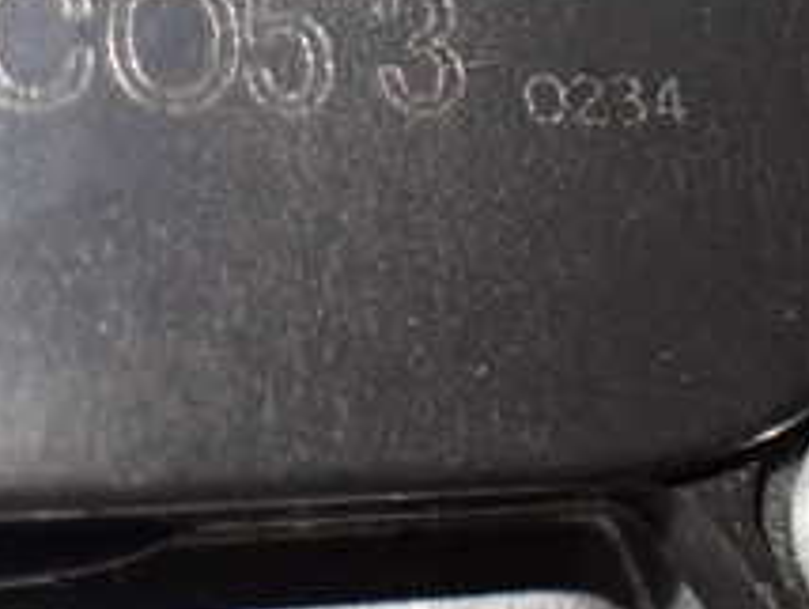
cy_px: -79
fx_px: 1965
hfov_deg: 23.1
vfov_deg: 17.0
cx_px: 212
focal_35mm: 84
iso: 800
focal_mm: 5.4
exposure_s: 1/100
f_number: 2.3
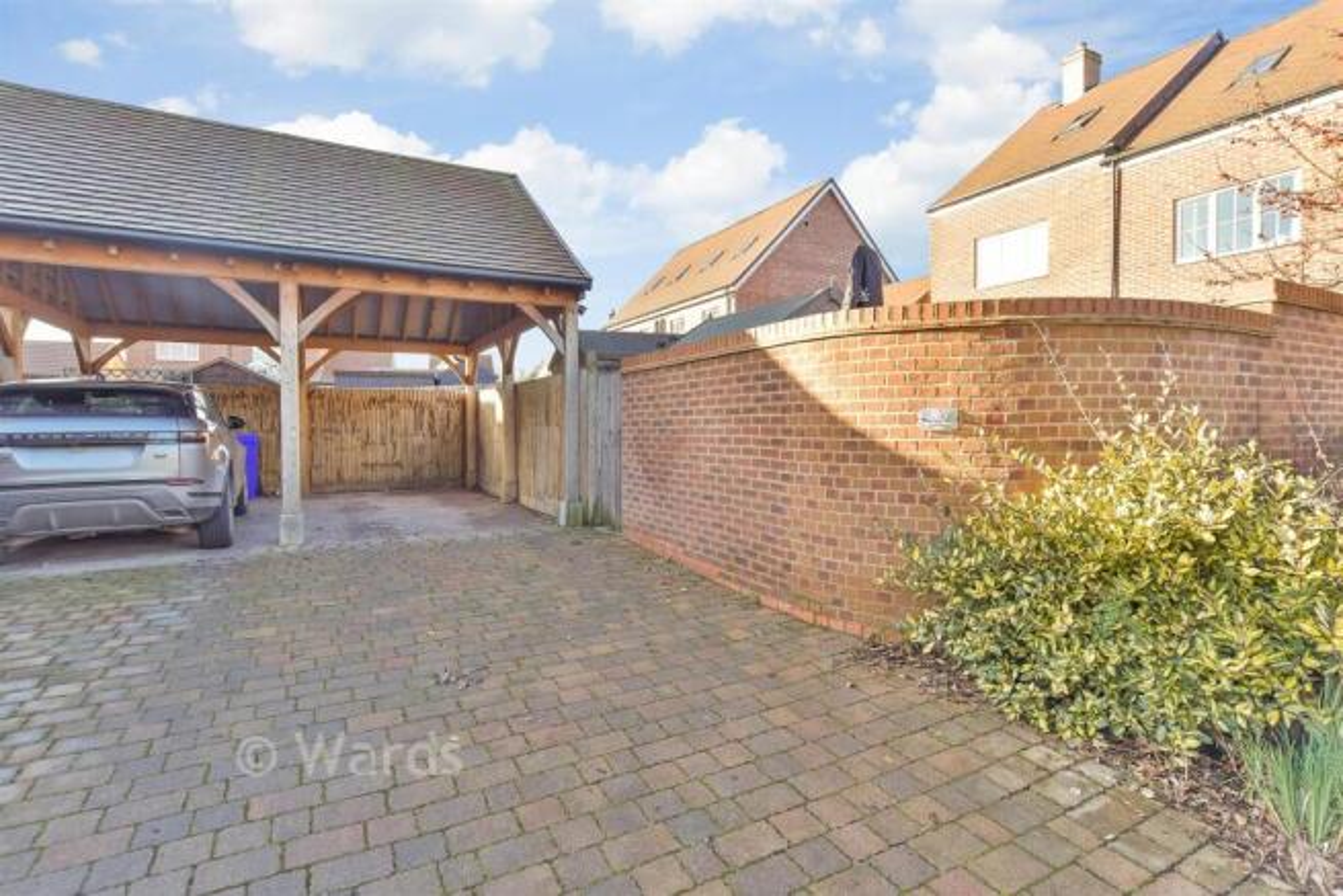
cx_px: 672
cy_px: 448
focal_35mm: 17
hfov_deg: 93.3
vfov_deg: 70.5
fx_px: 634
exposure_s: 1/125
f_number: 6.3
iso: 500
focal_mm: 11.5
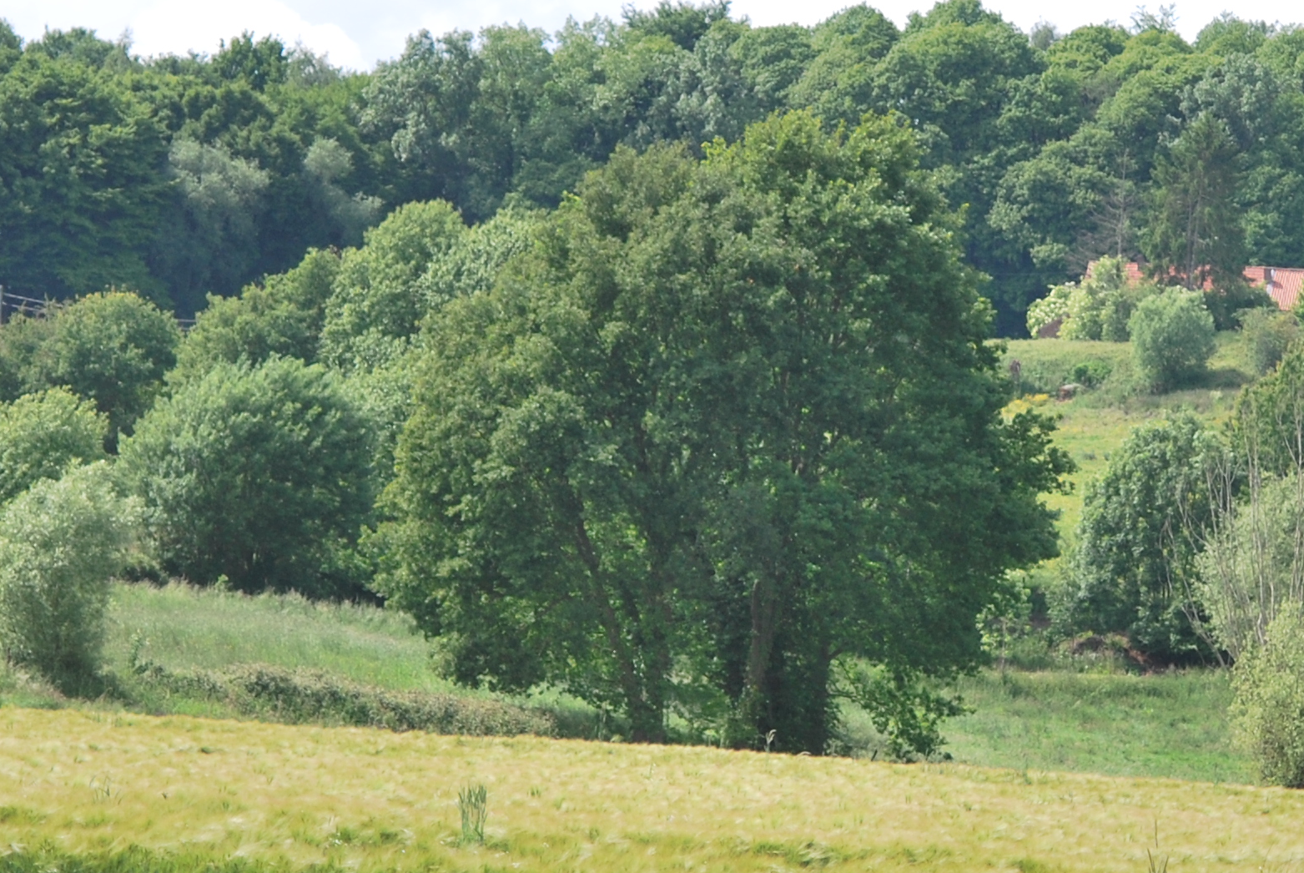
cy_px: 386
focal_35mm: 223
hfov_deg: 9.2
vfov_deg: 6.2
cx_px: 831
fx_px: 8086
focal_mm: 60
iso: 125
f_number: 5.6
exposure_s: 1/500
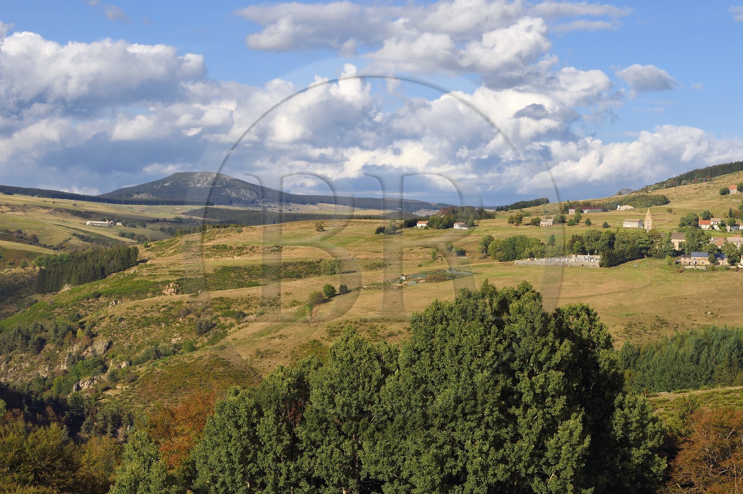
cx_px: 372
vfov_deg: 18.2
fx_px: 1547
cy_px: 247
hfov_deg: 27.0
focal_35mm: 75
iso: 200
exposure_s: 1/400
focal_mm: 75
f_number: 11
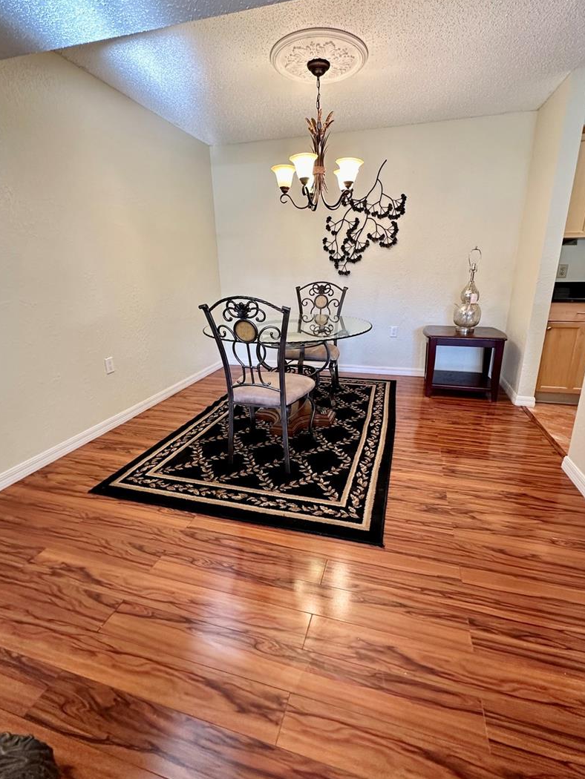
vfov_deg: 94.4
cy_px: 371
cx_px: 306
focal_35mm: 16
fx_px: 360
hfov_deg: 78.1
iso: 160
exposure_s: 1/60
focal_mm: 2.22
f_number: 2.2
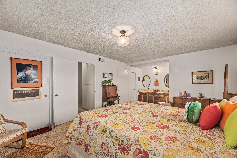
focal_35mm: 14
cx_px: 118
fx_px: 92
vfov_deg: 81.3
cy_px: 79
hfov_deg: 104.2
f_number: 11
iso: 400
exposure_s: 1/1.25
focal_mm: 14
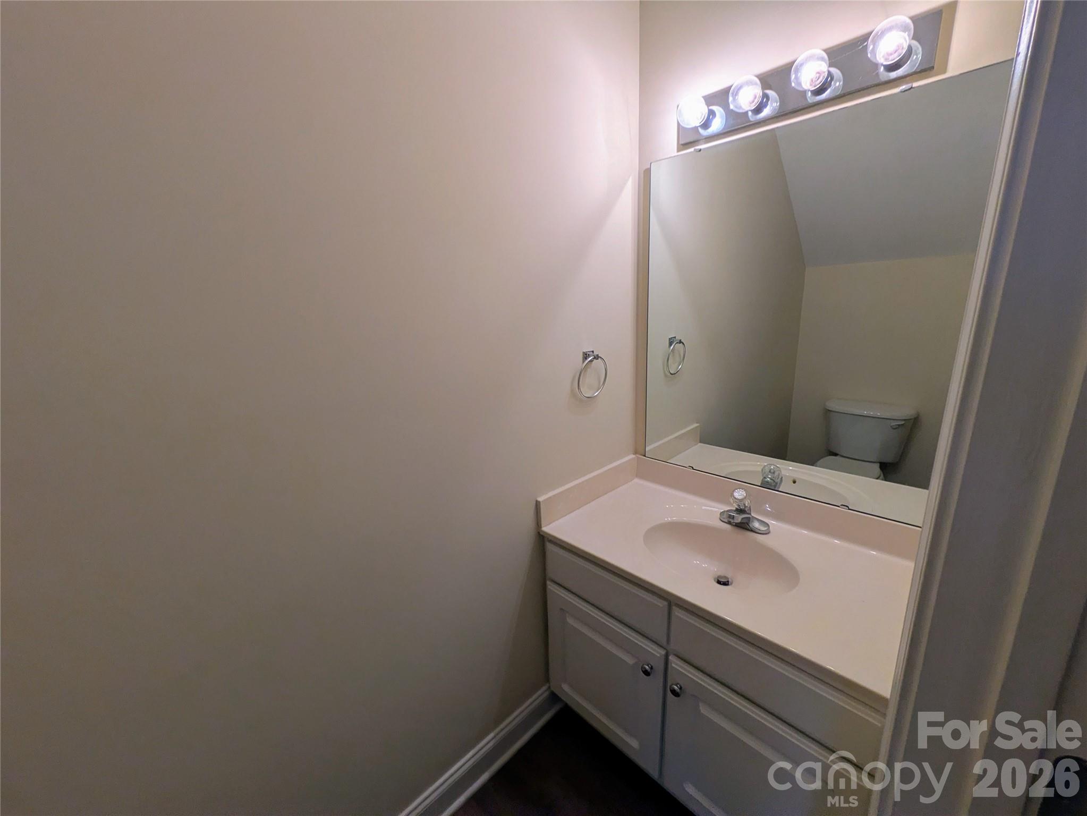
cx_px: 544
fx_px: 440
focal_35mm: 14
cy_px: 408
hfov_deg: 102.0
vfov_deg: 85.7
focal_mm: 1.83
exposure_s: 1/120
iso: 90
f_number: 2.2
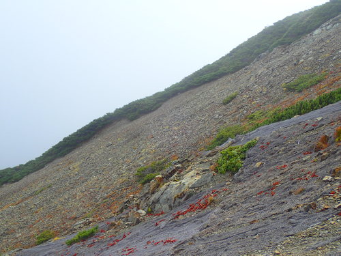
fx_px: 562
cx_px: 170
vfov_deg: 25.7
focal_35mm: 57
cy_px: 128
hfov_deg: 33.8
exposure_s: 1/400
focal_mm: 10.29
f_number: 5
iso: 100
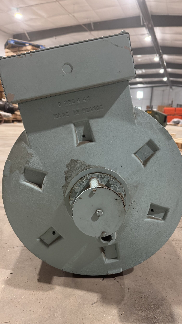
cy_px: 164
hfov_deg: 42.8
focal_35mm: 27
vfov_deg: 69.9
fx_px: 232
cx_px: 106
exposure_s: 1/93
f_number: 1.78
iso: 200
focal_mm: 6.76
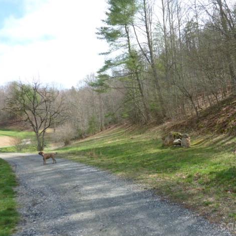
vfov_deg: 54.0
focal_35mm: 30
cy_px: 120
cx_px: 148
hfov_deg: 53.4
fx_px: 231
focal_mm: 4.1
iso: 80
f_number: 3.3
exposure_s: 1/400
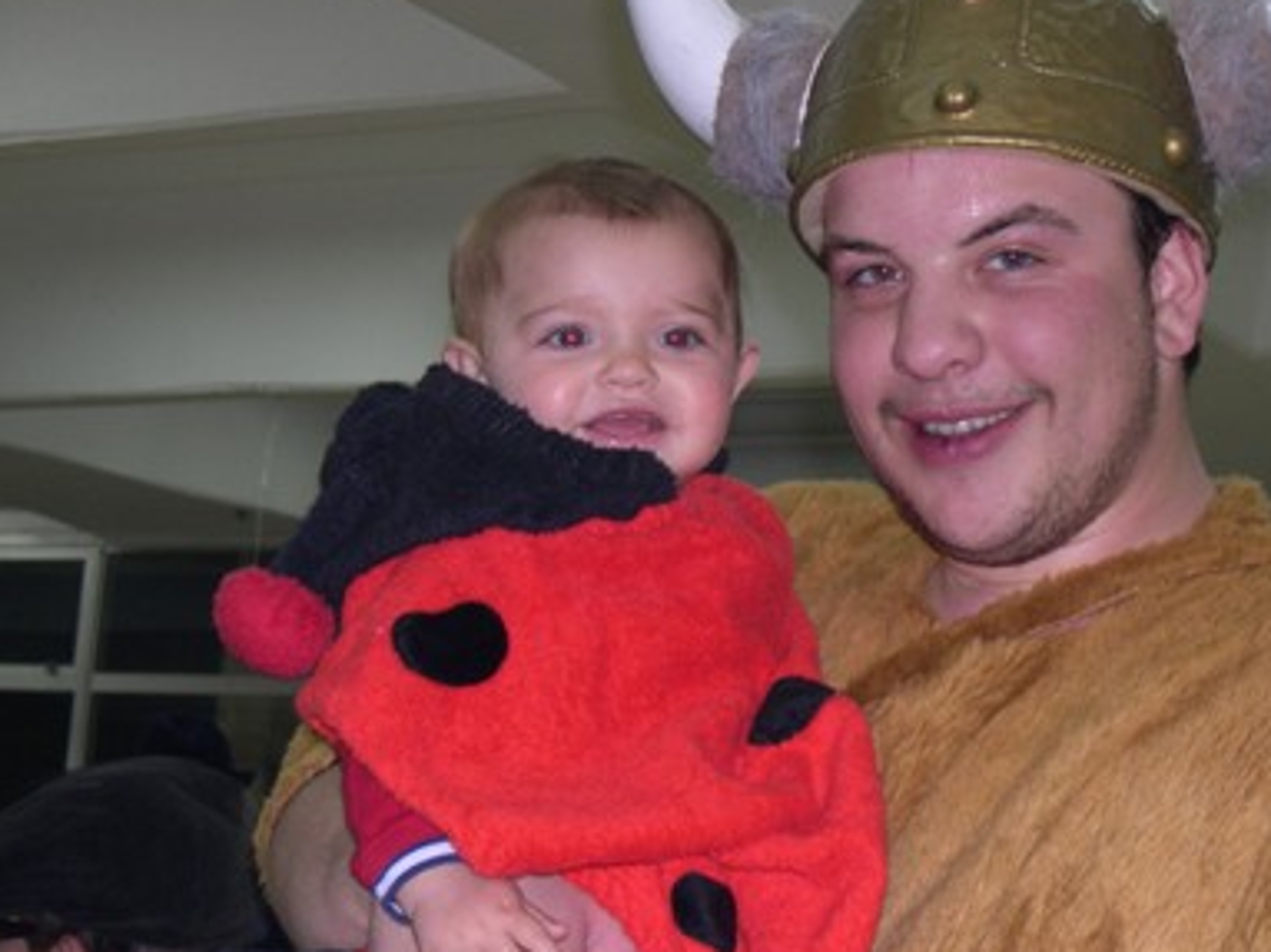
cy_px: 511
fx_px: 3524
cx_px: 660
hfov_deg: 20.4
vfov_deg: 15.4
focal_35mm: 96
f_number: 4.1
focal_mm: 17.4
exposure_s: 1/60
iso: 168
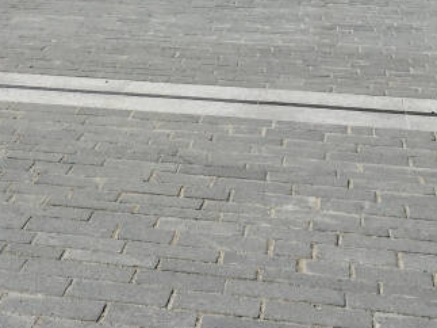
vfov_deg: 15.4
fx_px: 1161
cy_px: -75
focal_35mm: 92
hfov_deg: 20.7
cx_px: 19
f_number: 2.2
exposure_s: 1/3300
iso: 32
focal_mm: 4.15
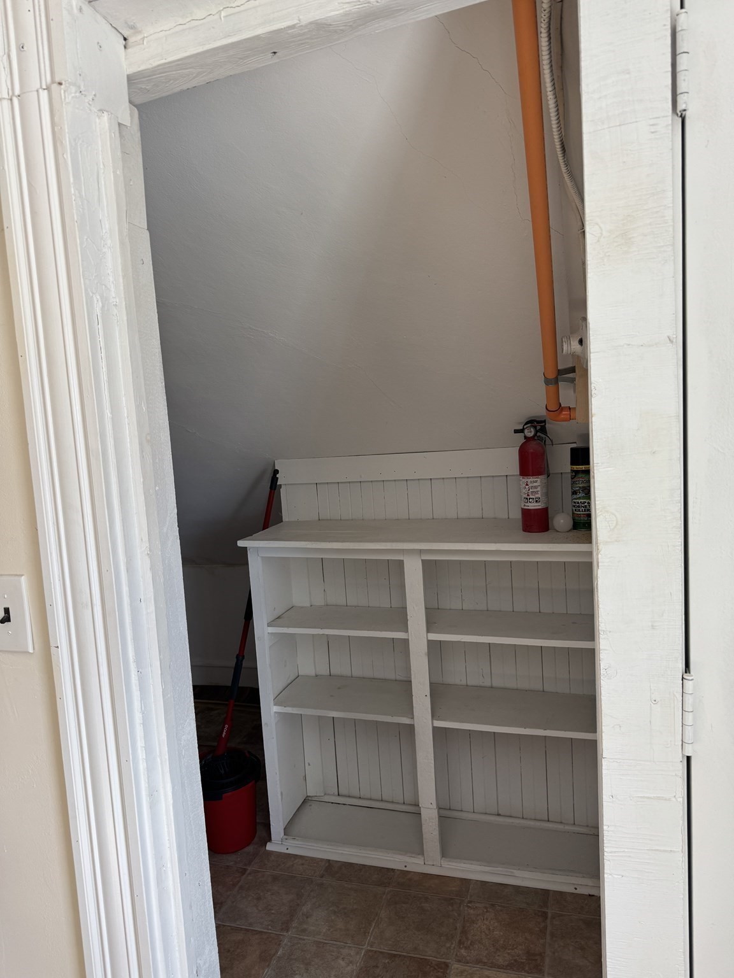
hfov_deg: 56.8
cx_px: 367
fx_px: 679
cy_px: 489
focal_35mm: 24
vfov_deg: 71.6
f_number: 1.78
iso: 100
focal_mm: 6.76
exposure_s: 1/120
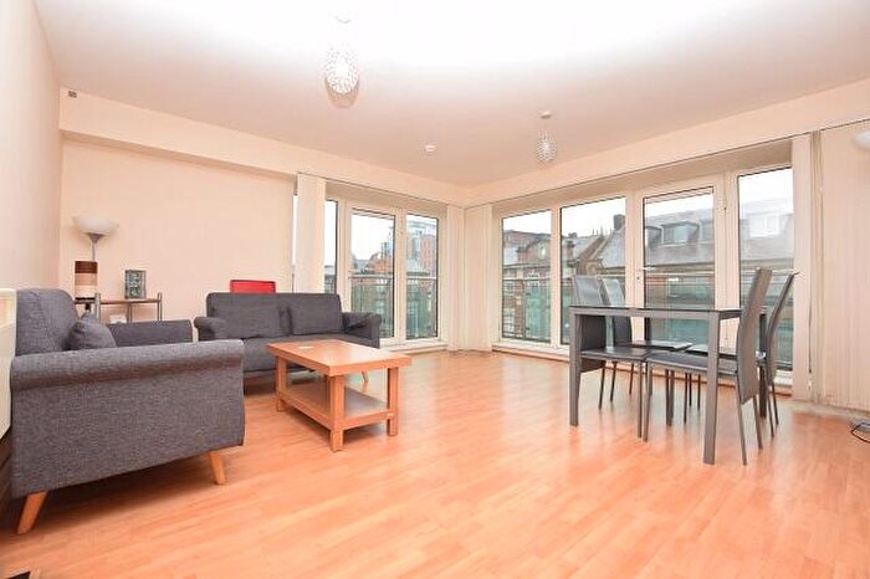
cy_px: 290
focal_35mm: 15
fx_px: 362
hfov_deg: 100.4
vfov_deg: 77.3
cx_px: 435
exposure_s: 1/125
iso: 360
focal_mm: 10
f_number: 5.6
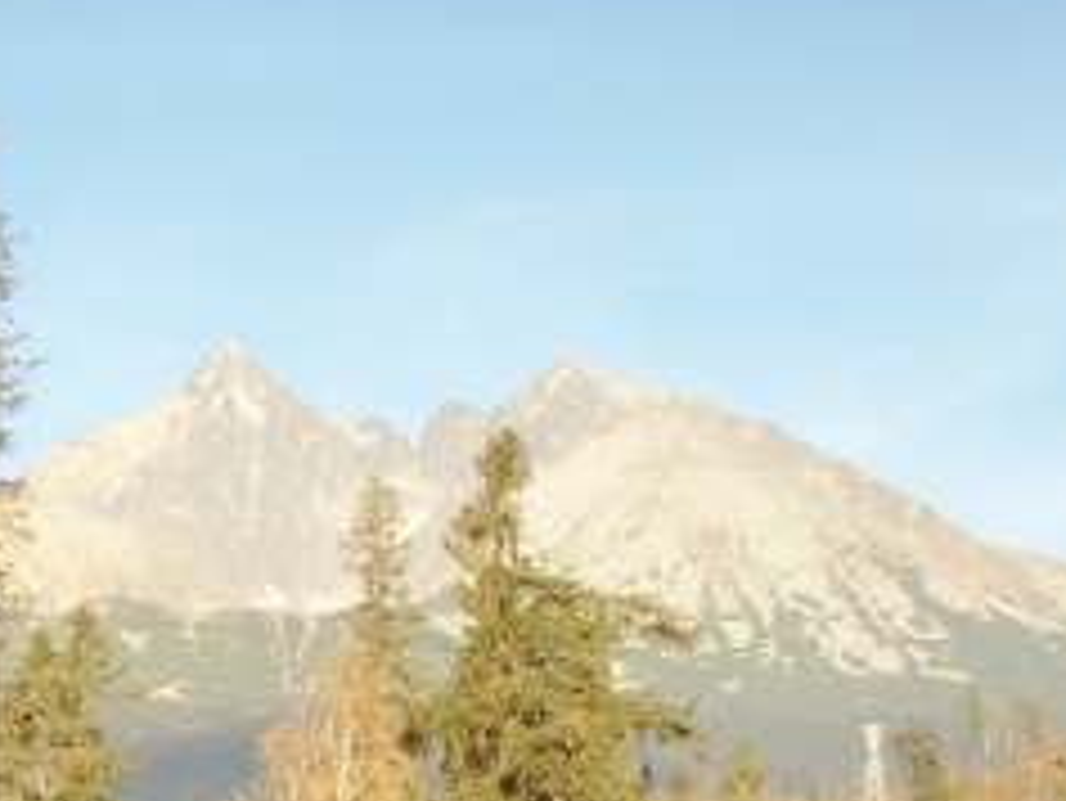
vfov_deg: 14.3
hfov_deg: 19.2
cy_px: 1017
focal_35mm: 100
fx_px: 3081
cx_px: 49
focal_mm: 7.7
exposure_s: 1/125
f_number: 7.1
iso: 50
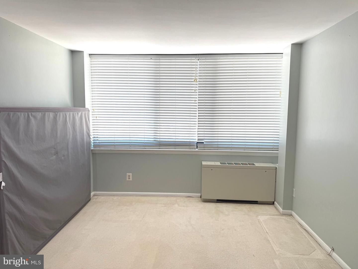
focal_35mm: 24
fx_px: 248
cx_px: 179
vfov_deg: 56.8
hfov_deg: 71.6
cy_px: 134
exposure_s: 1/161
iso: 64
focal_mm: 6.76
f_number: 1.78
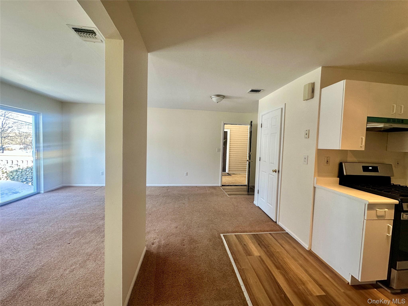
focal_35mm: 14
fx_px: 165
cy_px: 153
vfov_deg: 85.7
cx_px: 204
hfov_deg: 102.1
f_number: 2.2
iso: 125
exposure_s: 1/120
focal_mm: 2.22
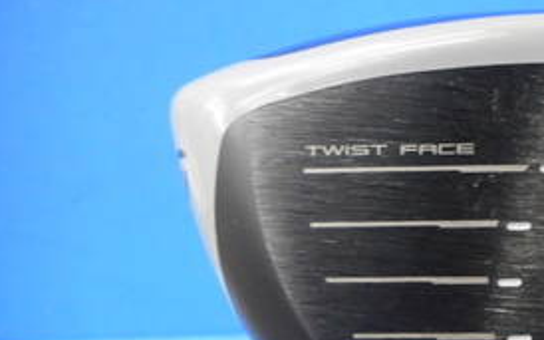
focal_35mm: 62
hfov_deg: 29.1
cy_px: 187
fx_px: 919
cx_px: 627
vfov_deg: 20.9
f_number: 3.7
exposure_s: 1/30
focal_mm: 4.5
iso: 280
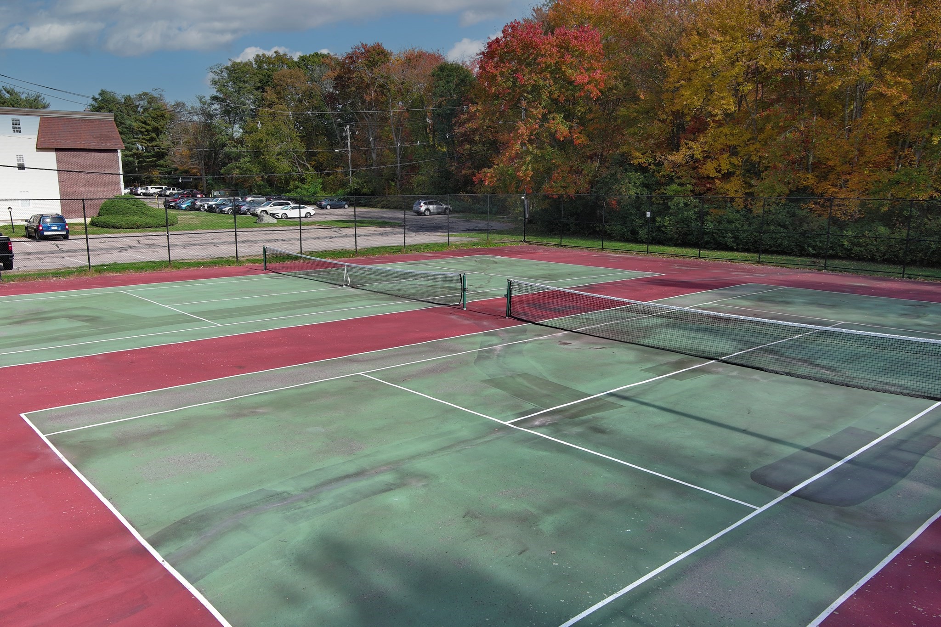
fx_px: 758
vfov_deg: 45.0
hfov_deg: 63.7
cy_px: 314
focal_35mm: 29
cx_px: 470
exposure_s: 1/2755
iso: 400
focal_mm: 10.57
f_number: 2.8
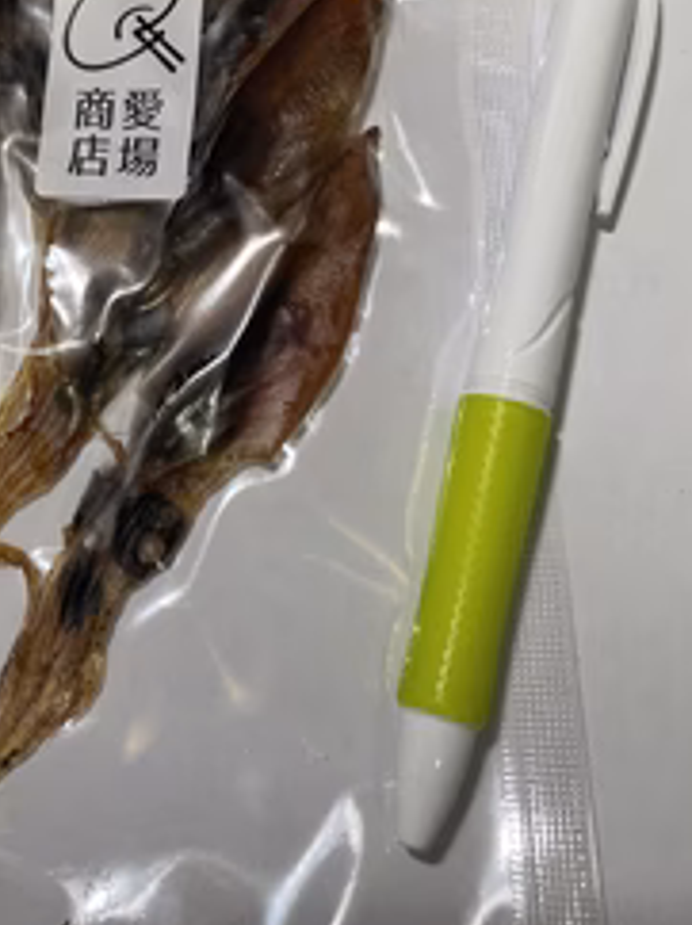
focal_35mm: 43
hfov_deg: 33.1
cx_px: 199
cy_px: 279
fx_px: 1148
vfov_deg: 43.0
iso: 80
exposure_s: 1/60
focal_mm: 4.2
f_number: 1.6
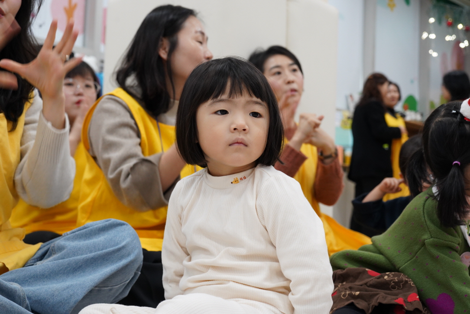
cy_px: 157
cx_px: 235
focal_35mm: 60
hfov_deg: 33.4
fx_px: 783
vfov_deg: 22.6
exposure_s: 1/80
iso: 2500
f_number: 7.1
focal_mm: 60
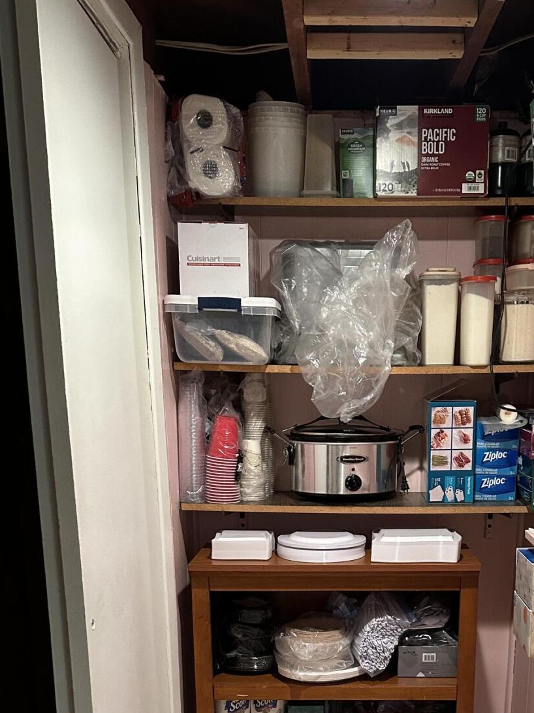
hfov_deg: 32.7
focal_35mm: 44
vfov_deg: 40.4
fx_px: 905
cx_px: 341
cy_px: 611
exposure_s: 1/60
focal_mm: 6.86
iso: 400
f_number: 1.78
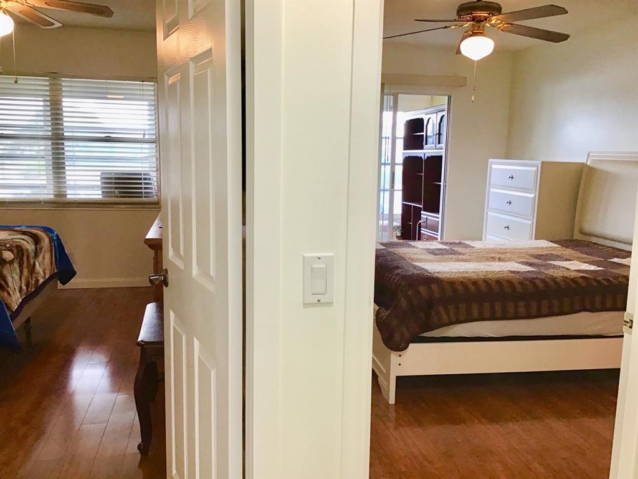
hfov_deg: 58.4
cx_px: 319
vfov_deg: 45.4
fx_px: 571
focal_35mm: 31
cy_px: 240
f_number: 2.4
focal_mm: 3.3
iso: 64
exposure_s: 1/30
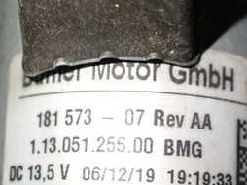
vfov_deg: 20.2
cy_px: 177
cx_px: 168
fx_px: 506
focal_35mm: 71
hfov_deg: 27.2
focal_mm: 5.4
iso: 320
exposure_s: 1/125
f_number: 2.3
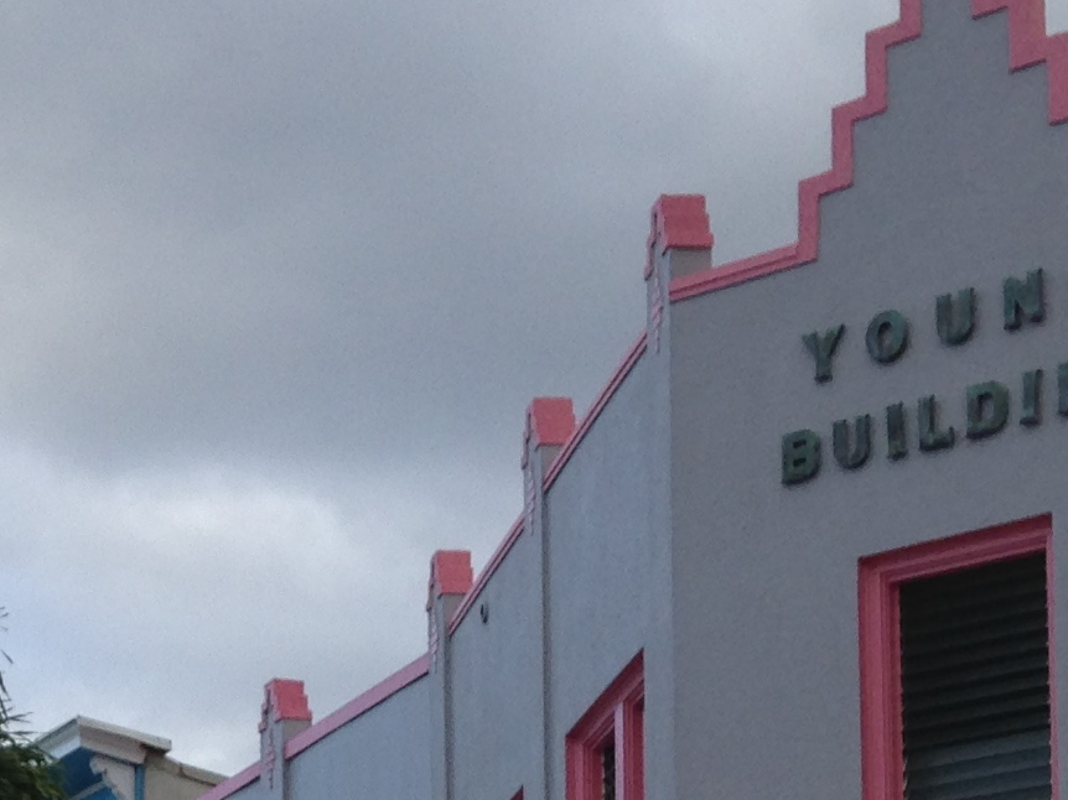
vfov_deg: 11.2
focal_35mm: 125
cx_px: -130
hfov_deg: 15.3
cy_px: 1319
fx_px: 3856
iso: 50
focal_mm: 4.12
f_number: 2.4
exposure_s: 1/507
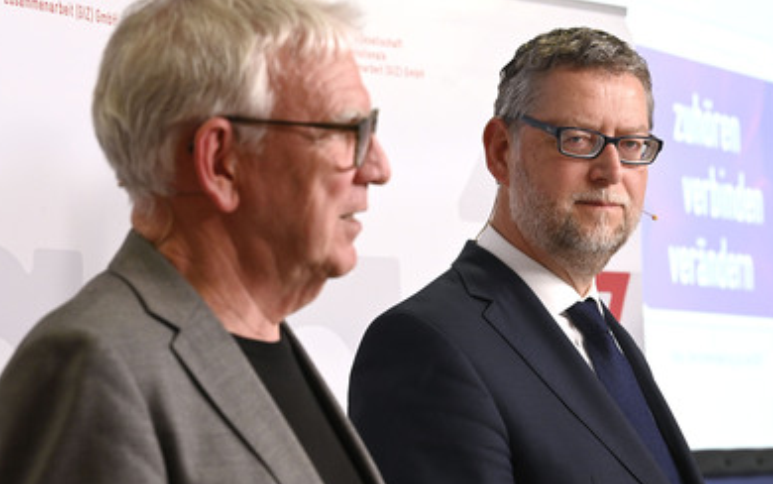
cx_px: 417
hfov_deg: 13.2
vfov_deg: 8.3
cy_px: 234
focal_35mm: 159
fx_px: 3351
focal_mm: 135
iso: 4000
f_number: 9
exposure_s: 1/320
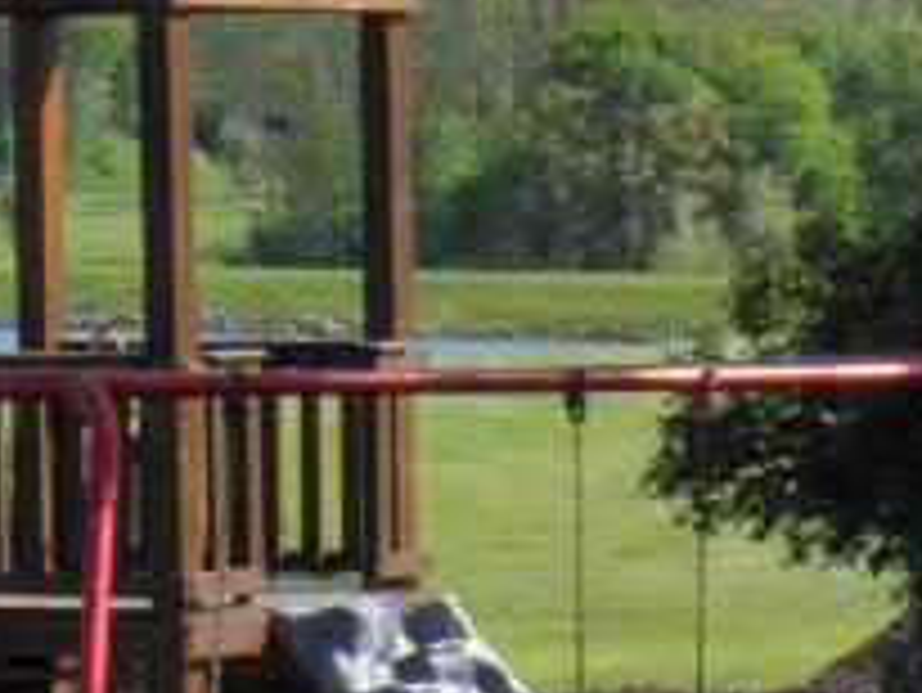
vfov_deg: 4.8
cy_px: 212
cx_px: 189
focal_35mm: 310
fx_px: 8262
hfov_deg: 6.4
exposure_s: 1/200
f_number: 6
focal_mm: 11.2
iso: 50
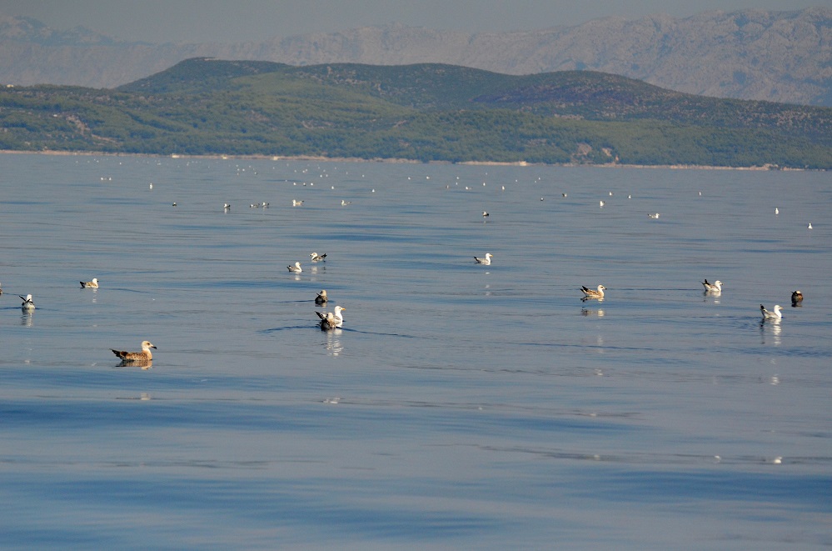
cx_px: 416
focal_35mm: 174
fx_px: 4012
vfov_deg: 7.8
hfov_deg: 11.8
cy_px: 276
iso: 1100
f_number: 4.8
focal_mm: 116
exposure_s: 1/8000
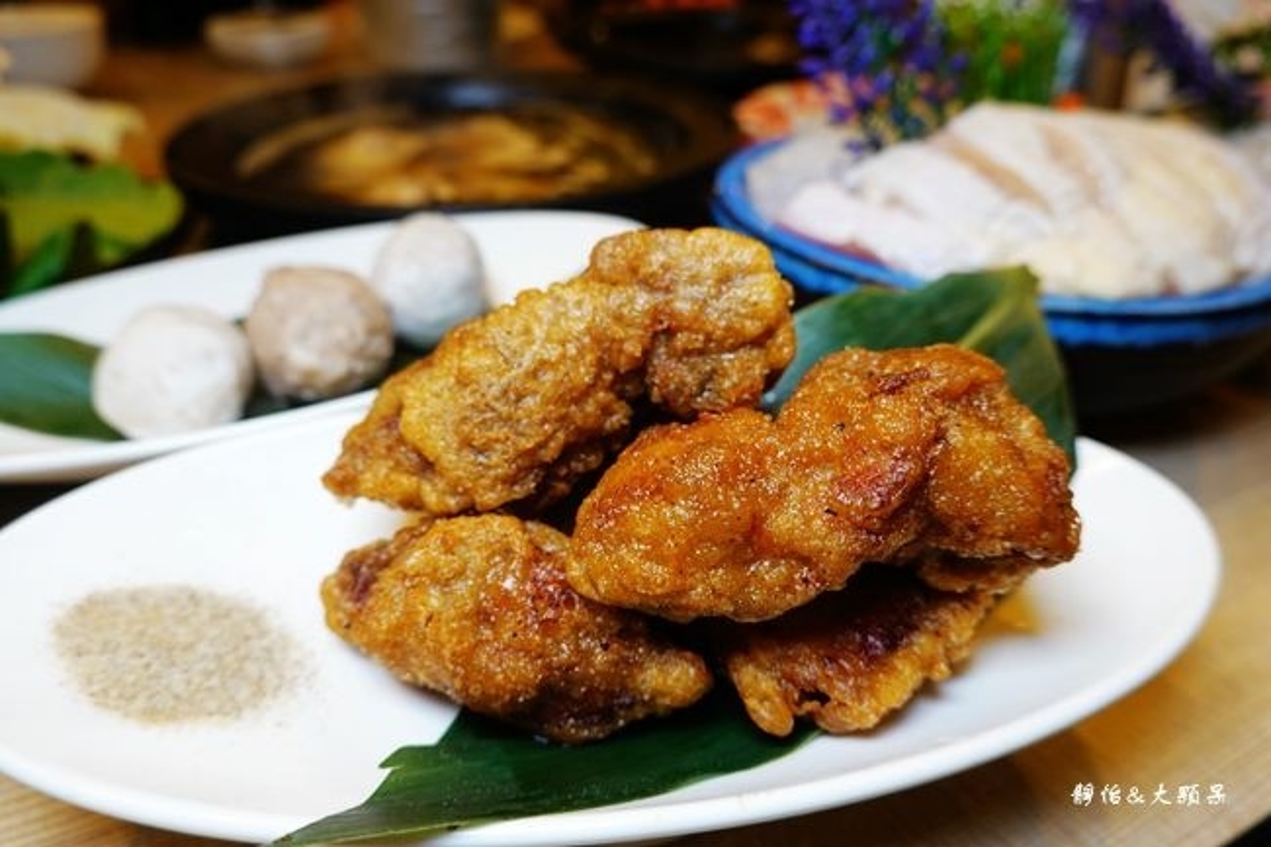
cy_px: 424
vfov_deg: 53.1
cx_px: 636
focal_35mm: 24
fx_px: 847
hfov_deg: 73.8
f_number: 2.8
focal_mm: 9
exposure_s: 1/30
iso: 160
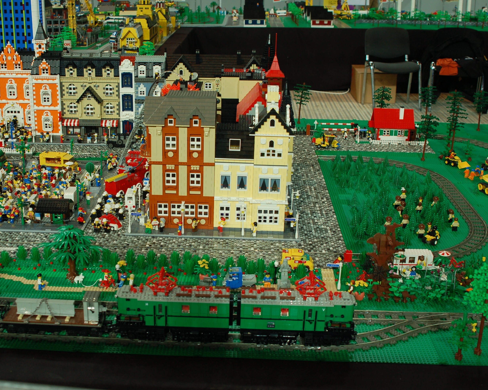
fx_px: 693
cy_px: 197
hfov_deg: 38.7
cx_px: 203
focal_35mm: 48
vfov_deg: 31.4
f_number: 5.6
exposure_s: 1/125
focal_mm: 28
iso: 280
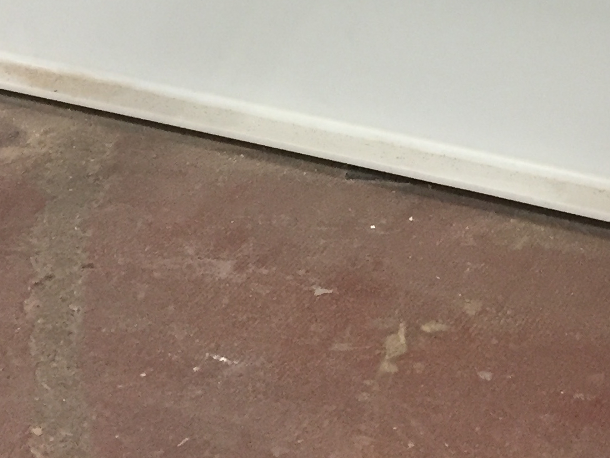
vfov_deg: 14.0
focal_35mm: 97
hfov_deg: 20.1
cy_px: -295
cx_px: 452
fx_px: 1709
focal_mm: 4.15
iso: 200
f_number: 2.2
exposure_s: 1/33
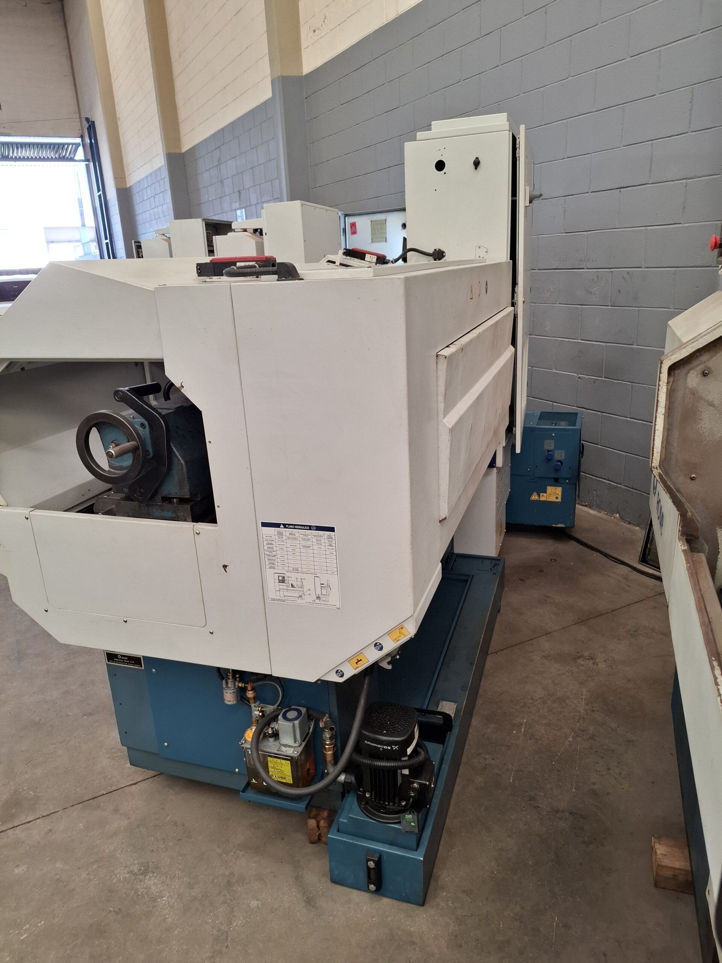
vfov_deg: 73.9
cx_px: 361
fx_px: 640
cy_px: 482
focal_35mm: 23
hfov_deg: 58.9
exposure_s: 1/120
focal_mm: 5.54
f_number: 1.8
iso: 125
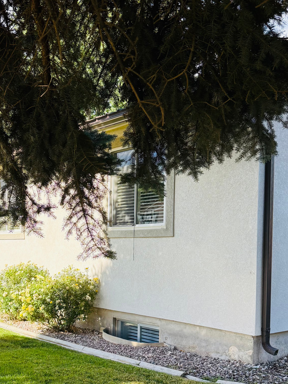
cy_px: 264
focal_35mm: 45
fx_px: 499
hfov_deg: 31.3
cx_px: 54
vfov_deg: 41.4
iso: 100
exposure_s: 1/2232
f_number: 1.78
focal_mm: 6.76
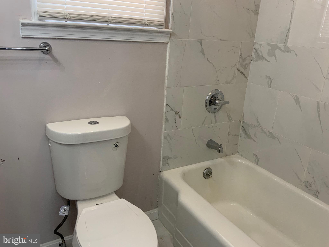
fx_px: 276
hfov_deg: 61.7
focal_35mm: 29
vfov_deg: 48.2
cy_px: 124
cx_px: 164
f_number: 1.8
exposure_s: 1/120
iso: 64
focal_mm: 3
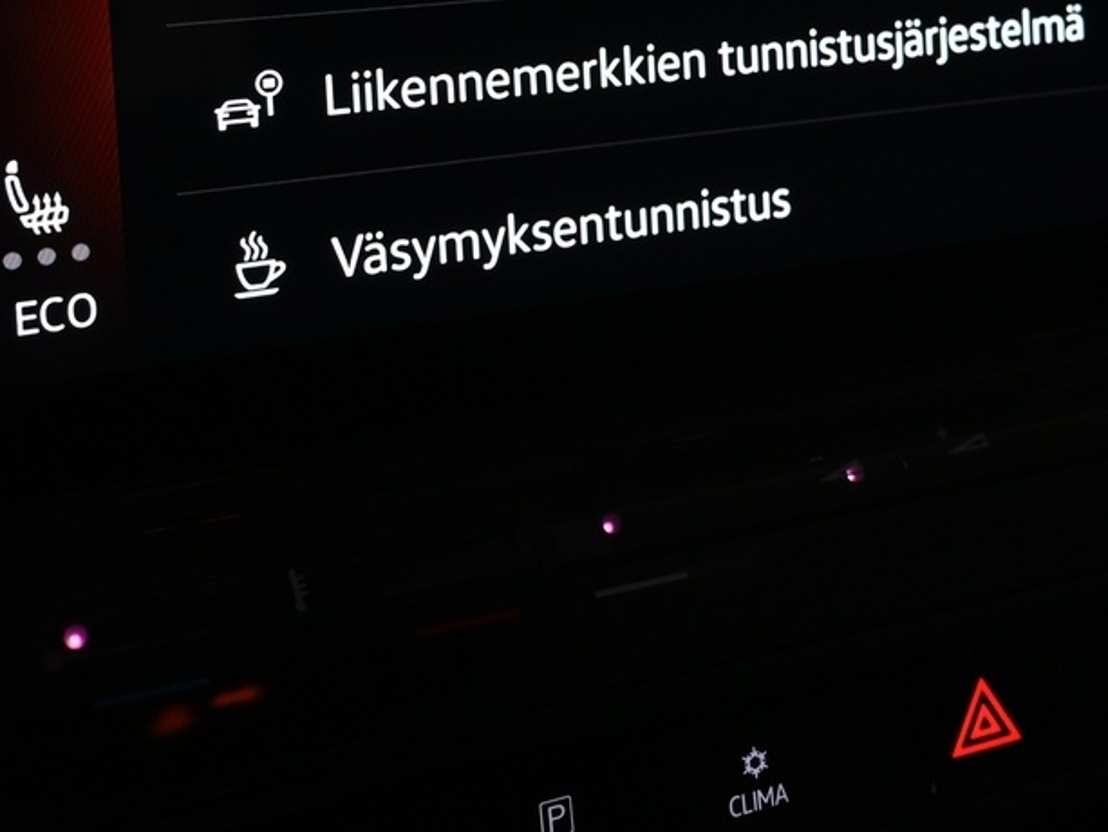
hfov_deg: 31.2
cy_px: -45
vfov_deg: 22.8
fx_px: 1953
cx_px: 799
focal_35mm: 61
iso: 640
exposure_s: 1/60
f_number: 4
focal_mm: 16
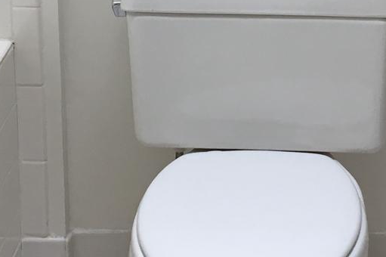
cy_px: -70
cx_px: 295
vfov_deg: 11.1
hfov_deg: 16.8
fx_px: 1297
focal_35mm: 121
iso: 25
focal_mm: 4.15
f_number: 2.2
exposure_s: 1/30
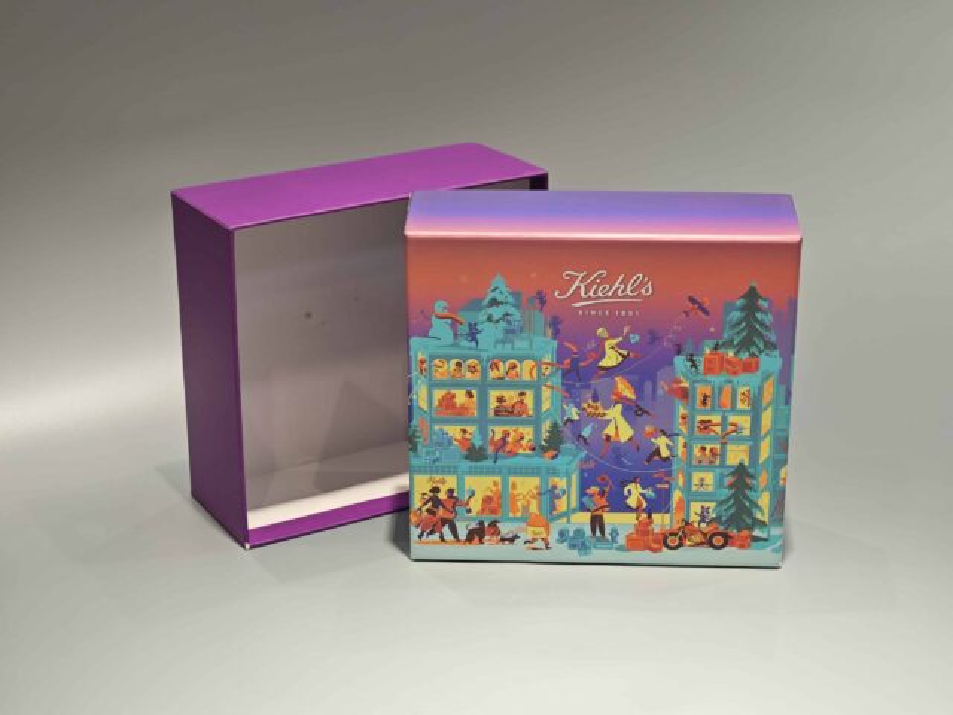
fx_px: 2065
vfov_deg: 19.6
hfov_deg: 26.0
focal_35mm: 75
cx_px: 476
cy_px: 358
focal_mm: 10.1
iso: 200
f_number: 2
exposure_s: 1/100
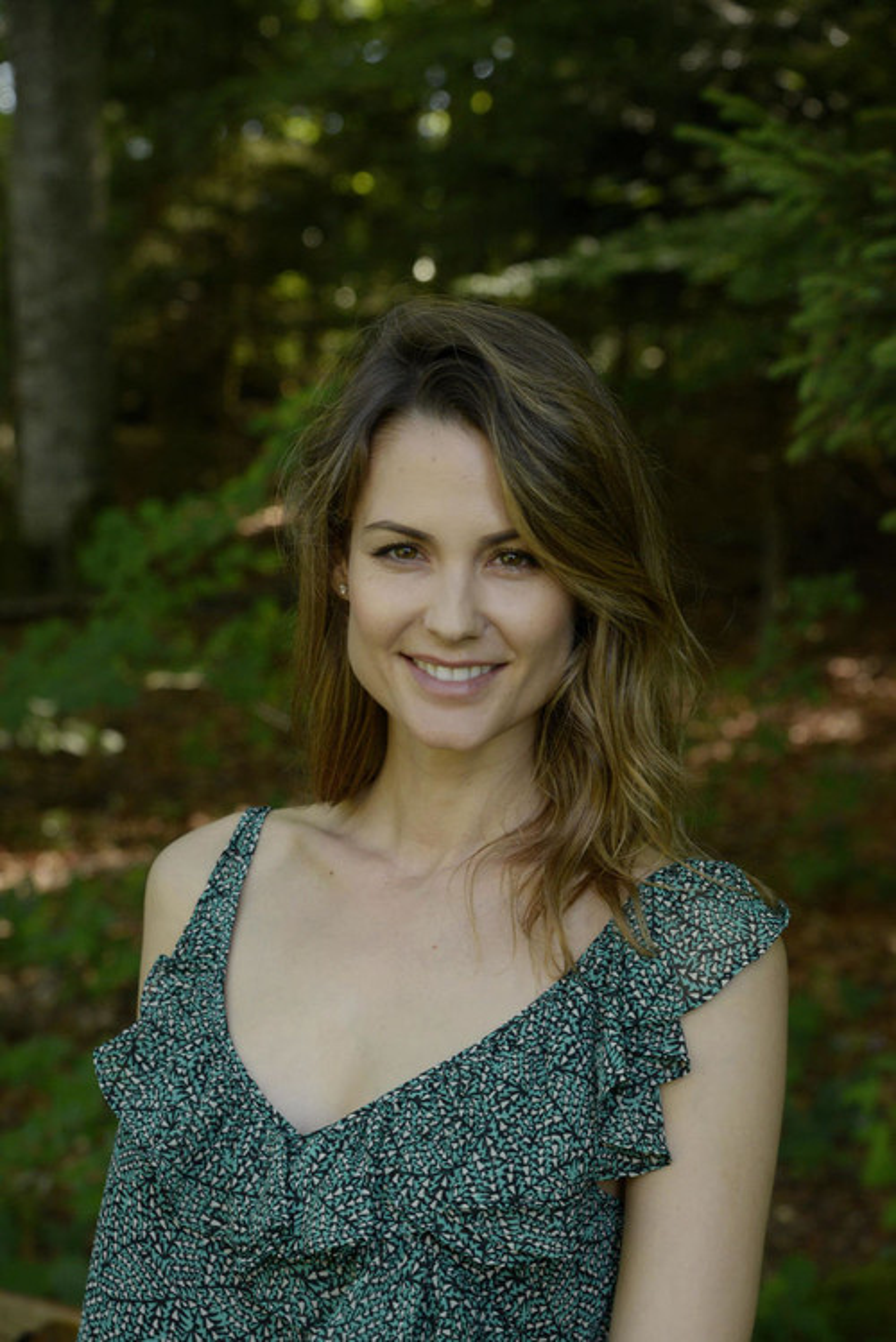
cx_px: 448
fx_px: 3543
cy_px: 671
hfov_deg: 14.4
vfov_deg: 21.5
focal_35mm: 95
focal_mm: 95
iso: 800
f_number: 7.1
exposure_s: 1/80
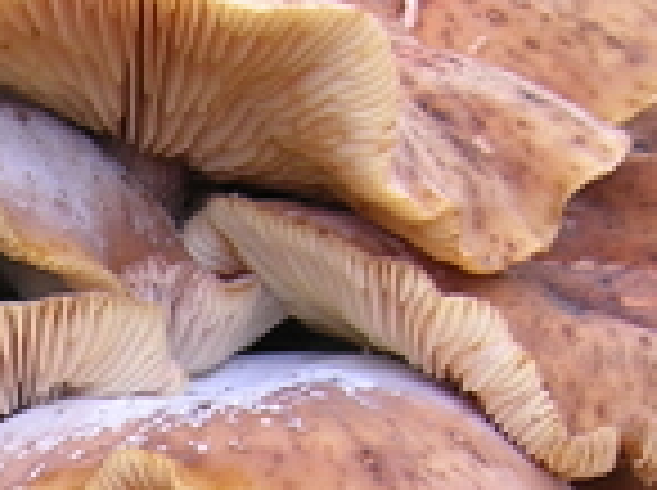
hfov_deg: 13.7
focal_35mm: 140
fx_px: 2653
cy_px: 699
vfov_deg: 10.3
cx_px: -130
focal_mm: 5.7
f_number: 2.9
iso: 50
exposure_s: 1/29.2
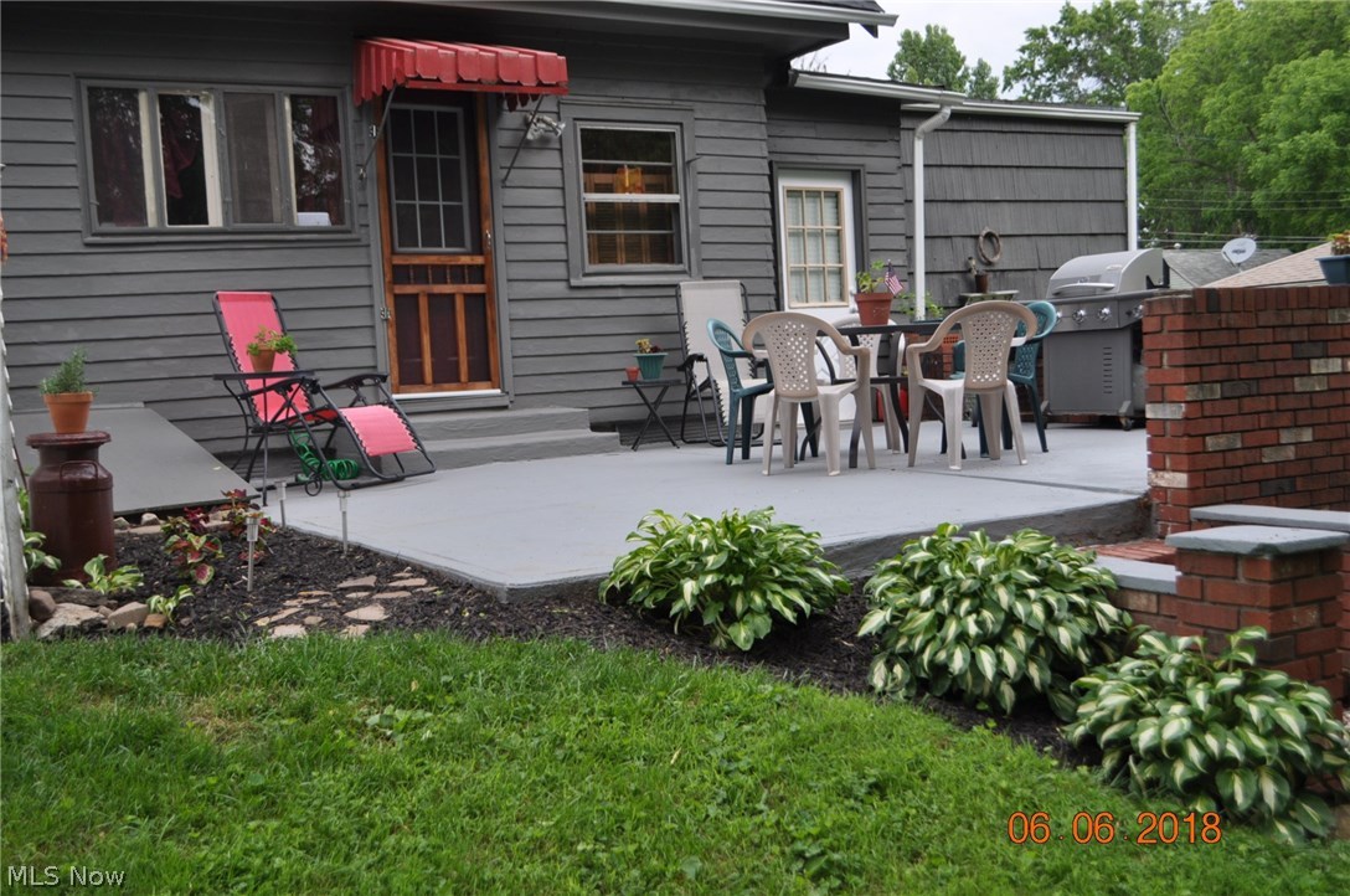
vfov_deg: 34.1
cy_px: 448
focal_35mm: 39
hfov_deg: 49.6
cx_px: 675
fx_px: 1460
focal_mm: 26
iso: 200
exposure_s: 1/320
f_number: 4.2
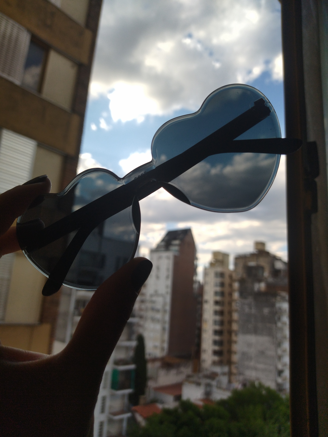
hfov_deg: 51.4
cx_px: 164
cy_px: 218
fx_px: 341
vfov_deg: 65.3
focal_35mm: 27
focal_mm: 4.74
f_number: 1.79
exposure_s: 1/1340
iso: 98
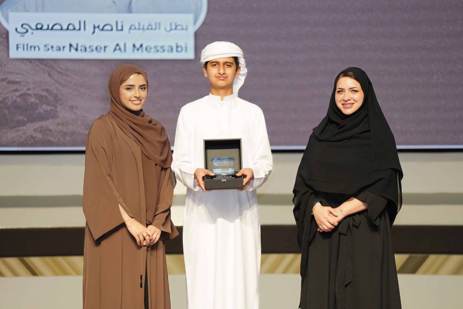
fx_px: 2571
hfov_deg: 10.3
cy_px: 154
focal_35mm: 200
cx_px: 232
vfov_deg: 6.9
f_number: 2.8
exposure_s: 1/200
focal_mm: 200
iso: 800
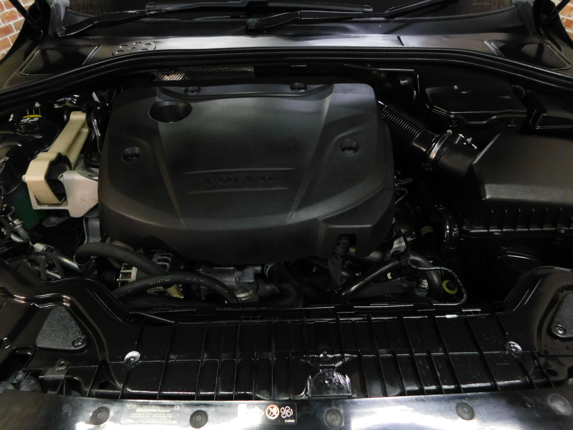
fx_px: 381
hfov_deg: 73.9
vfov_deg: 58.9
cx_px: 286
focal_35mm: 23
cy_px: 215
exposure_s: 1/30
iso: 400
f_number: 3
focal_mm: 4
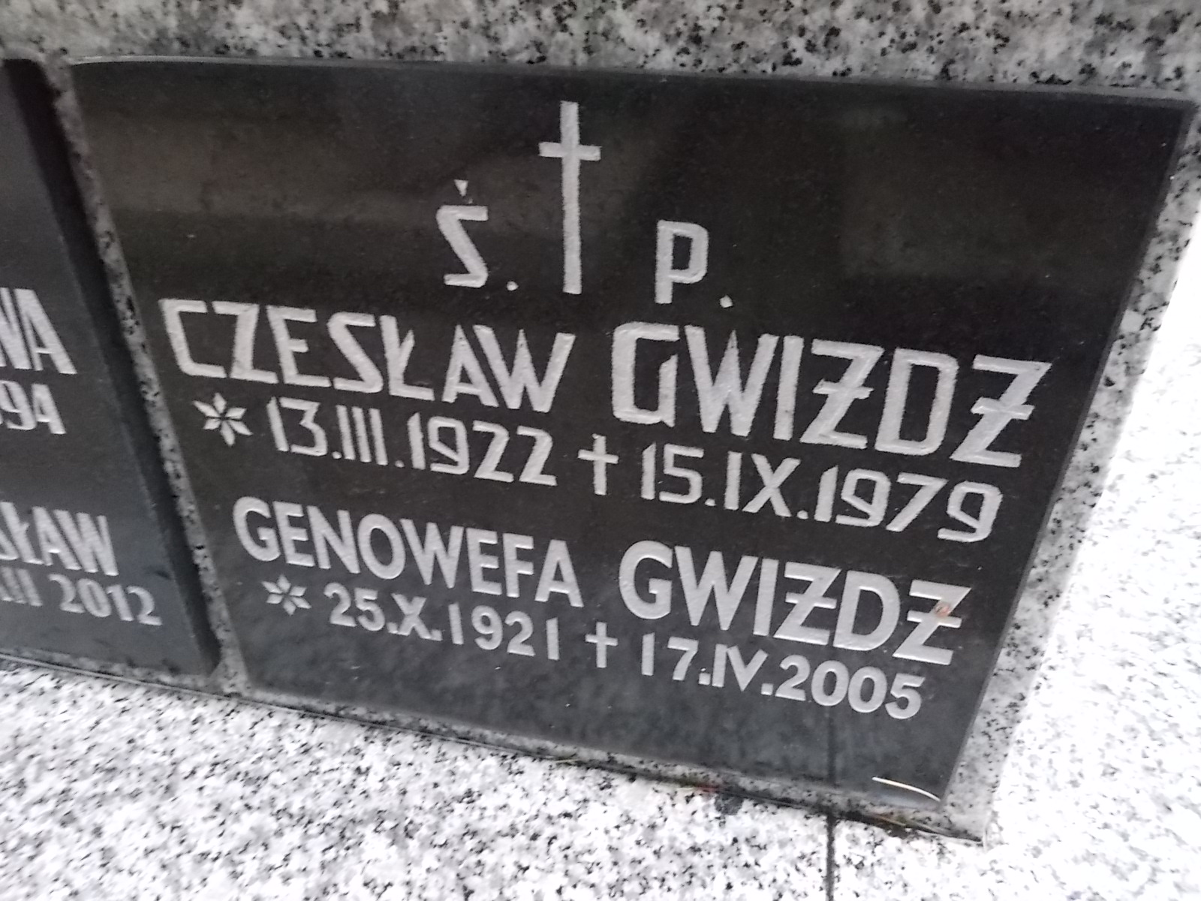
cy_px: 450
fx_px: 902
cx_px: 600
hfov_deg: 67.3
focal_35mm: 26
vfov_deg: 53.1
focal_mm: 4.6
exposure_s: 1/50
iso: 400
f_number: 3.2
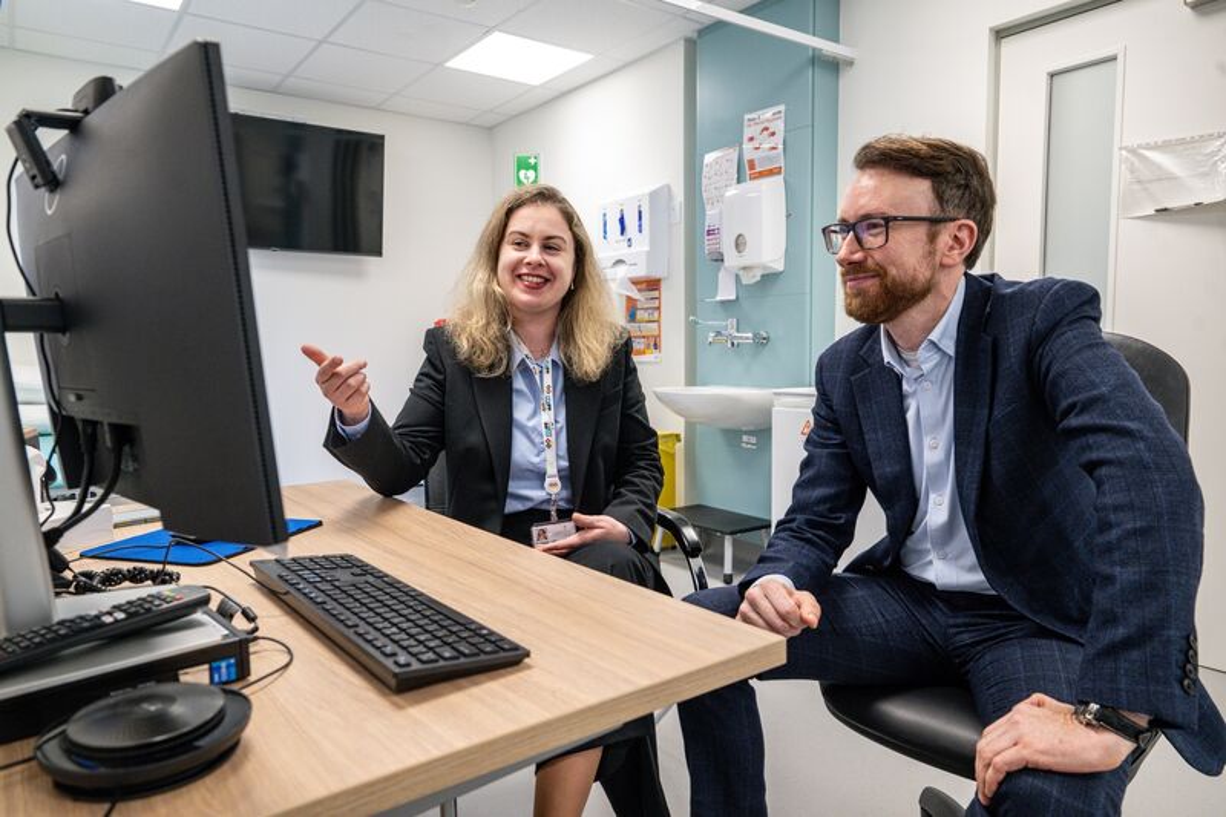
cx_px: 613
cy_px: 408
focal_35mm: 24
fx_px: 817
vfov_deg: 53.1
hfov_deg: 73.8
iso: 1600
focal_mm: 24
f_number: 5.6
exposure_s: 1/100
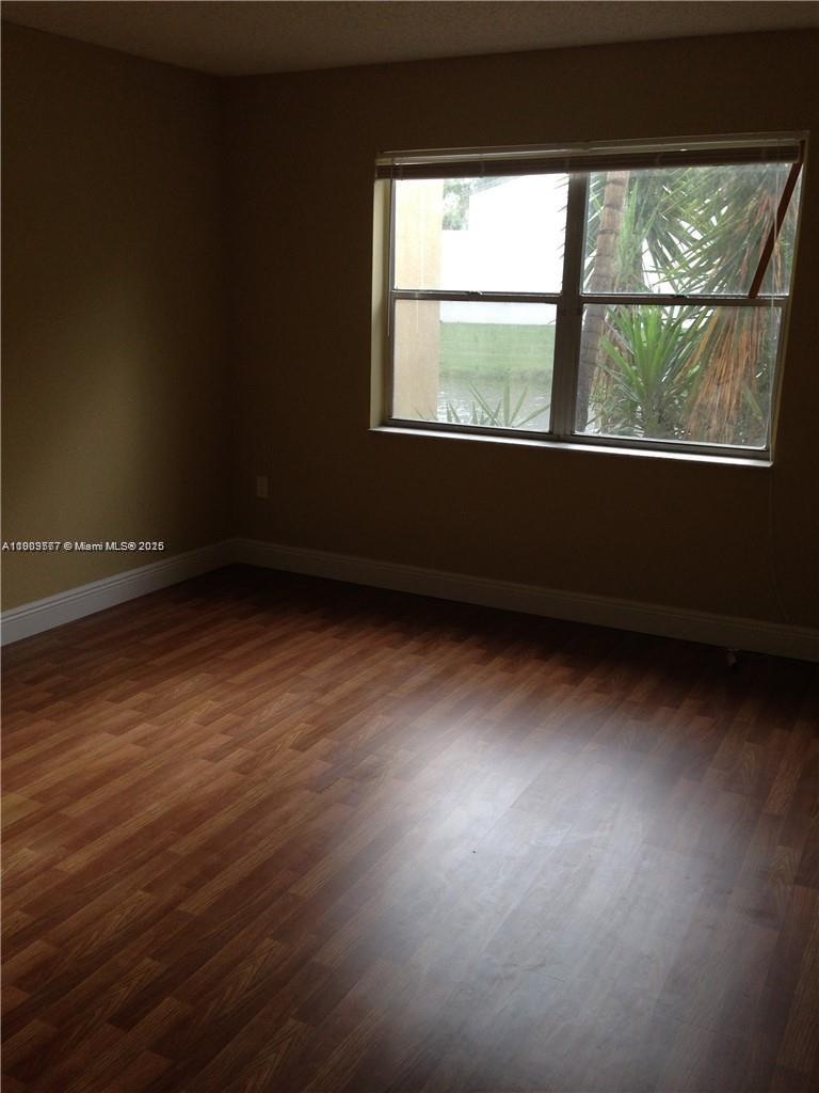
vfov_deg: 55.4
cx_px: 410
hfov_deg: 42.9
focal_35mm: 33
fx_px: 1041
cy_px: 546
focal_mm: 4.12
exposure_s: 1/120
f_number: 2.4
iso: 80
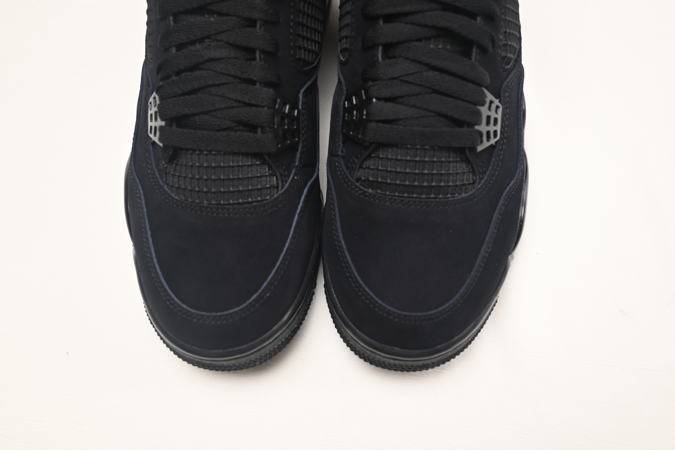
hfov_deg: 58.7
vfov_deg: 41.1
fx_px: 600
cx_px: 338
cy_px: 225
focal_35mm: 32
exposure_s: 1/30
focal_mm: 32
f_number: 4.8
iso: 320
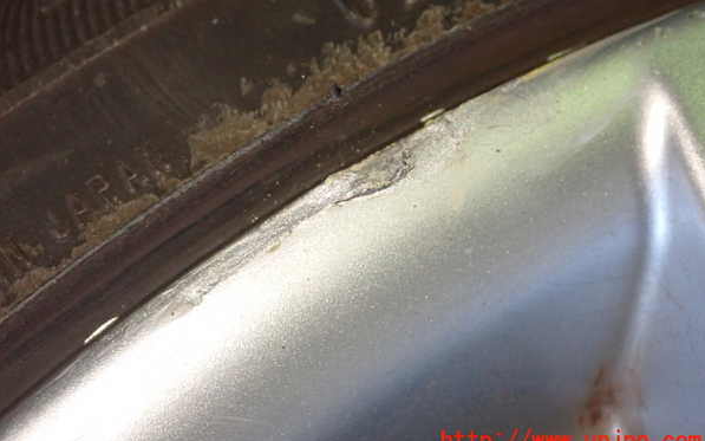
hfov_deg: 31.1
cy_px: 190
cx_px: 353
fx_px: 1268
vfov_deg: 19.7
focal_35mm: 66
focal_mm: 11.09
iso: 640
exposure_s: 1/60
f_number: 3.6
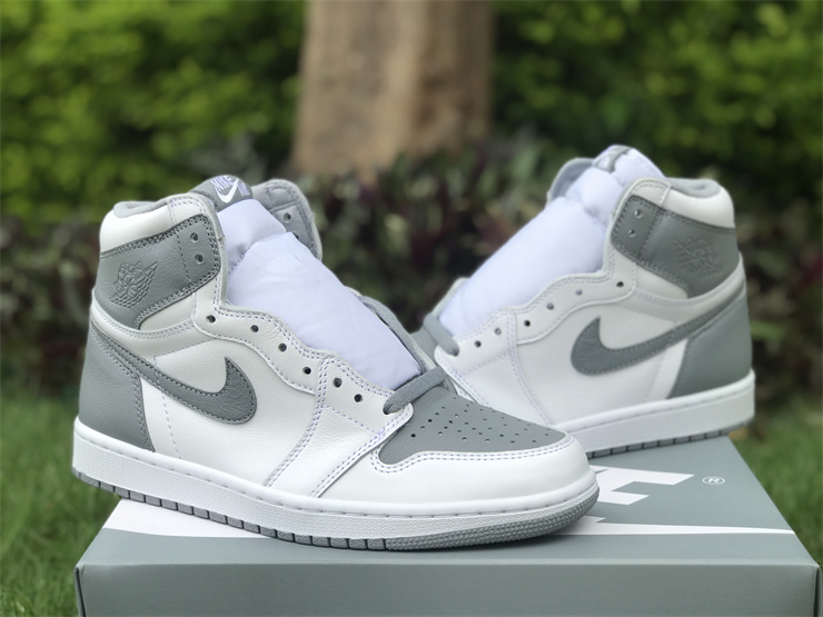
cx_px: 412
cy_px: 308
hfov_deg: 33.8
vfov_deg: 25.7
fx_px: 1355
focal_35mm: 57
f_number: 2.8
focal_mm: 6.6
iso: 20
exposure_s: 1/297
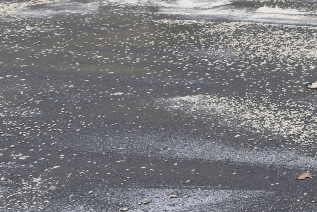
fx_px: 1233
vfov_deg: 9.4
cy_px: -156
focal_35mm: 140
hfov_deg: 12.9
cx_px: 616
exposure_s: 1/200
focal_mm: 35
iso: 400
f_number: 7.1
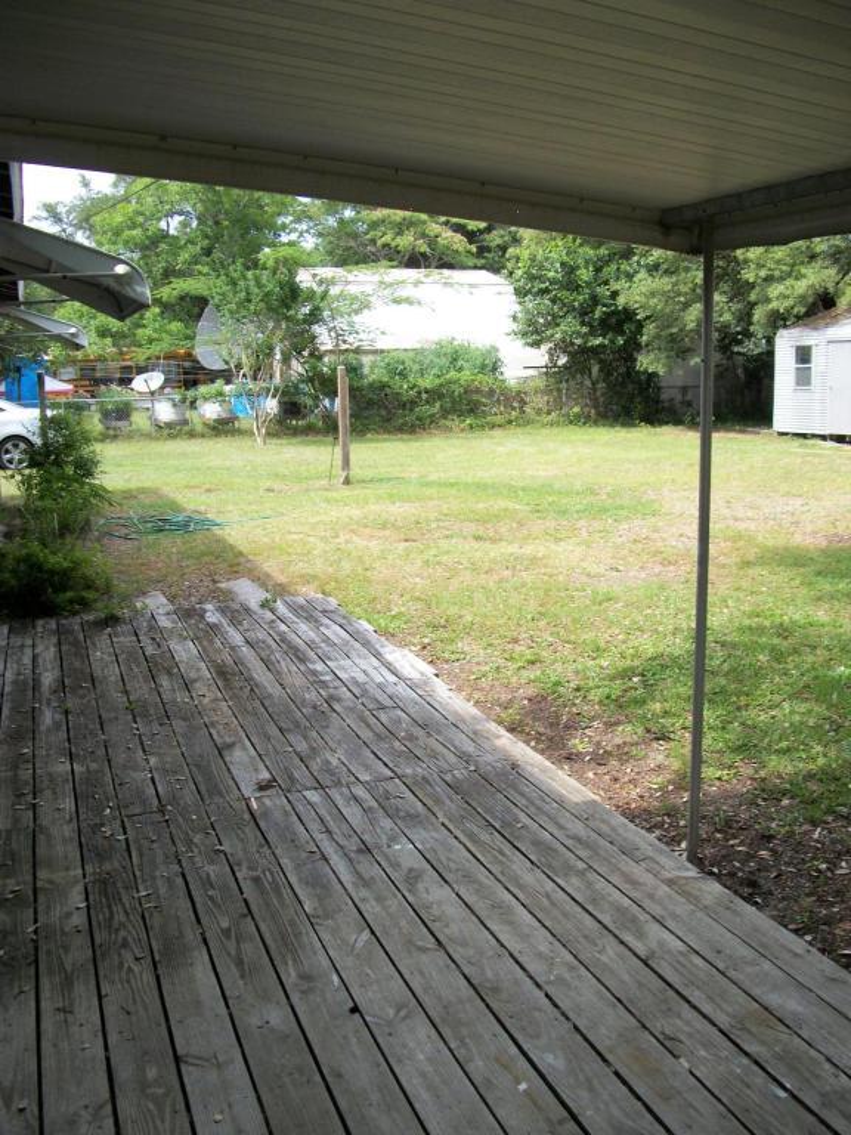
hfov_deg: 44.2
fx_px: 1049
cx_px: 426
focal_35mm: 32
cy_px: 568
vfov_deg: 56.8
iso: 80
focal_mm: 5.7
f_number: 8.8
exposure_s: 1/50
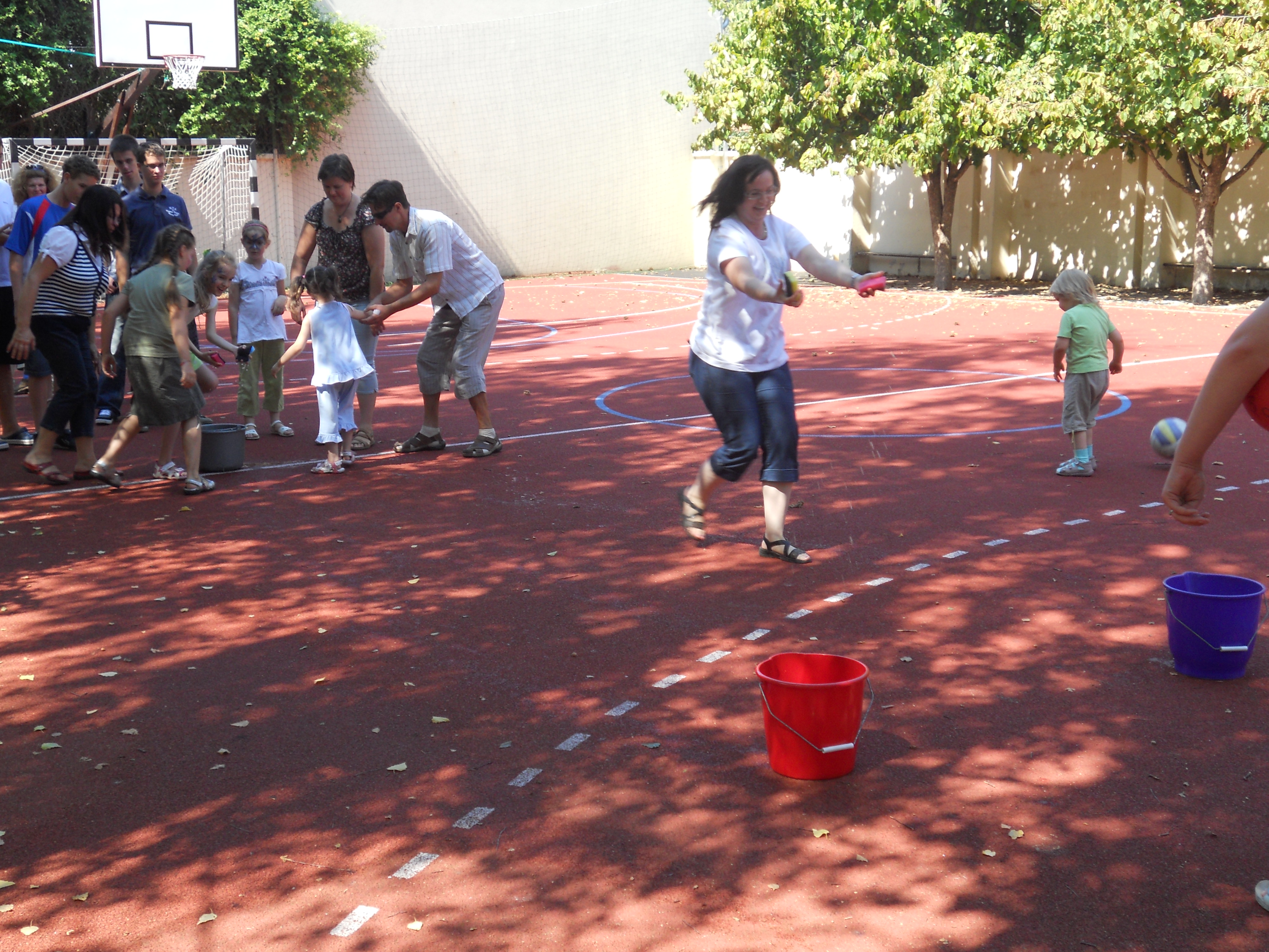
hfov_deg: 41.2
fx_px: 1686
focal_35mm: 46
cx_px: 634
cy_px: 476
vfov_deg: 31.5
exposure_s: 1/125
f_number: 4.3
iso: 80
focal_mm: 8.2
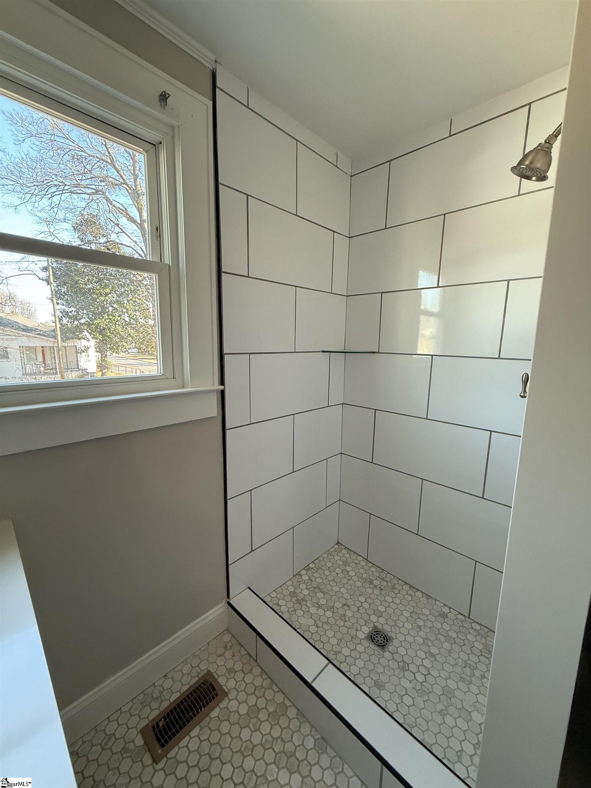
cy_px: 394
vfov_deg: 102.1
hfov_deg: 85.7
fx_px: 319
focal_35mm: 14
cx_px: 296
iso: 250
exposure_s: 1/99
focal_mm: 2.22
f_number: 2.2
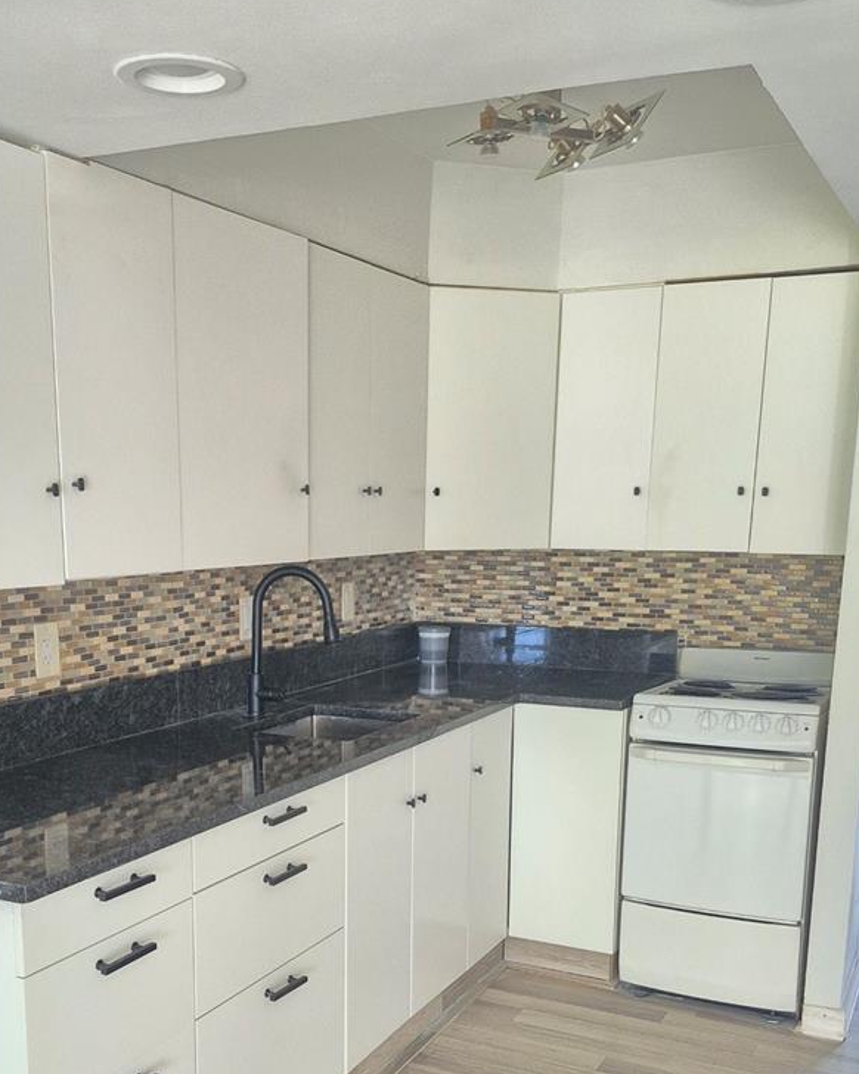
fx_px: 1176
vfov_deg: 47.7
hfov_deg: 39.9
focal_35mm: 37
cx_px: 337
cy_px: 770
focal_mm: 5.4
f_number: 1.8
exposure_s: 1/120
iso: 500
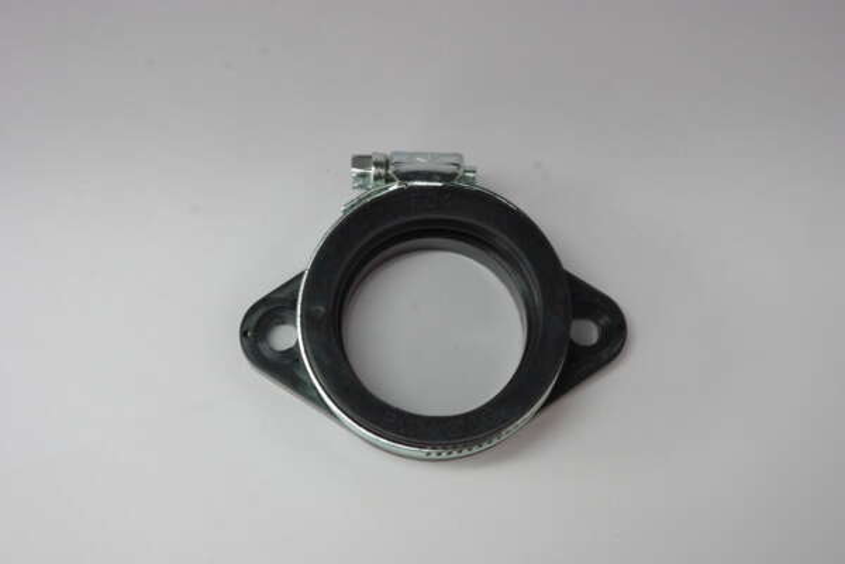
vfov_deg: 16.7
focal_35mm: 82
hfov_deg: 24.8
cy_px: 282
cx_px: 422
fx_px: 1925
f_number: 8
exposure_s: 1/10
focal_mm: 55
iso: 800
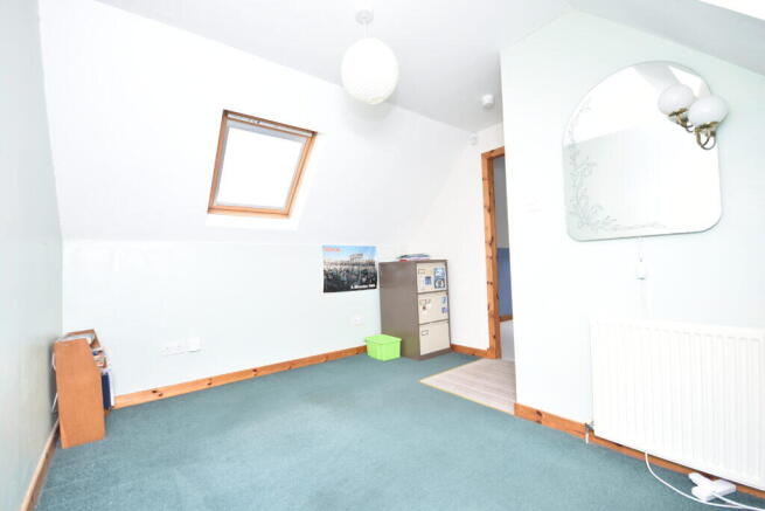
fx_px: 319
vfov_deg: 77.4
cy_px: 256
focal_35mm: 15
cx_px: 382
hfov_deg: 100.4
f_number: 4.5
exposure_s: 1/80
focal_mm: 10
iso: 400
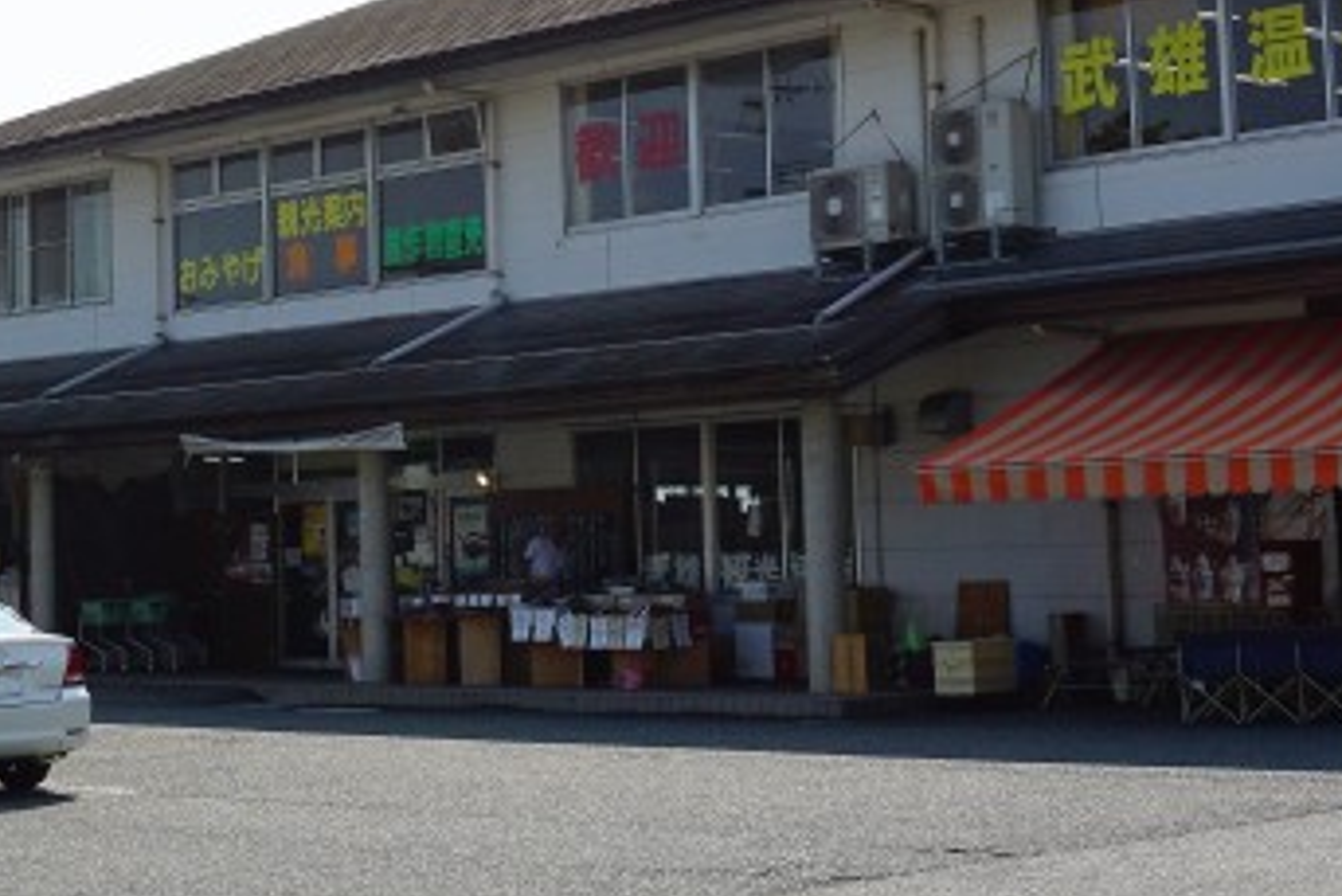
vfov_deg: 16.2
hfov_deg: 23.5
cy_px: 258
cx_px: 106
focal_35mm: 84
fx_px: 3132
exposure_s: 1/250
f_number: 11
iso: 100
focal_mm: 16
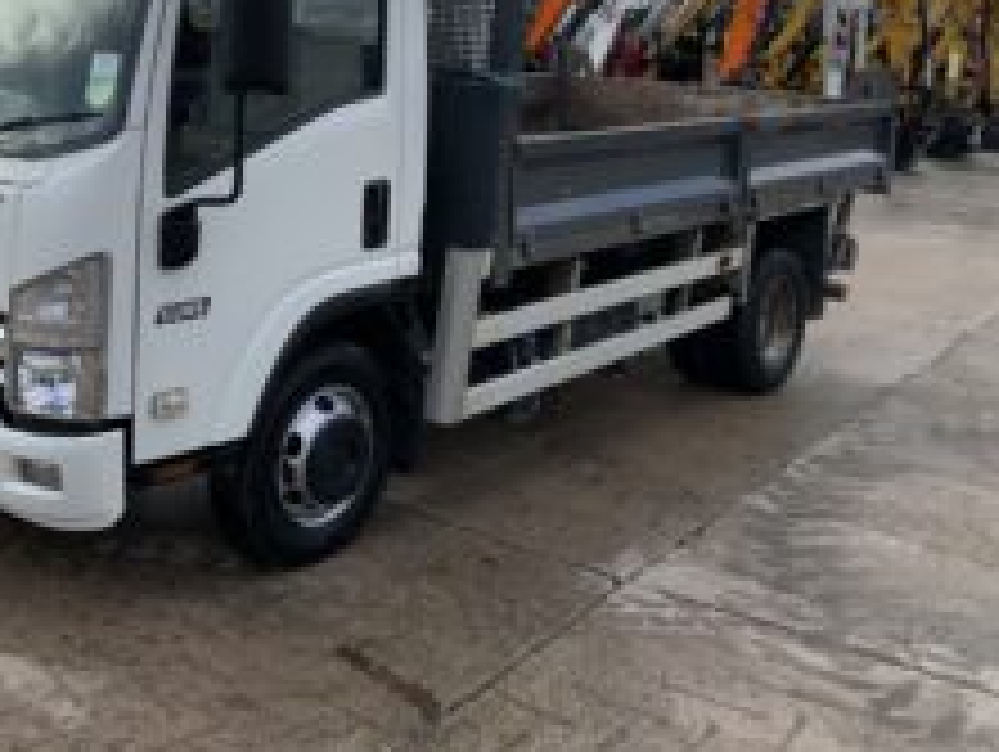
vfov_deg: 30.3
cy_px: 162
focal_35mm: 47
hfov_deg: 40.1
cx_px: 374
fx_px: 1358
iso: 16
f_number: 1.8
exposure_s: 1/1055
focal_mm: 3
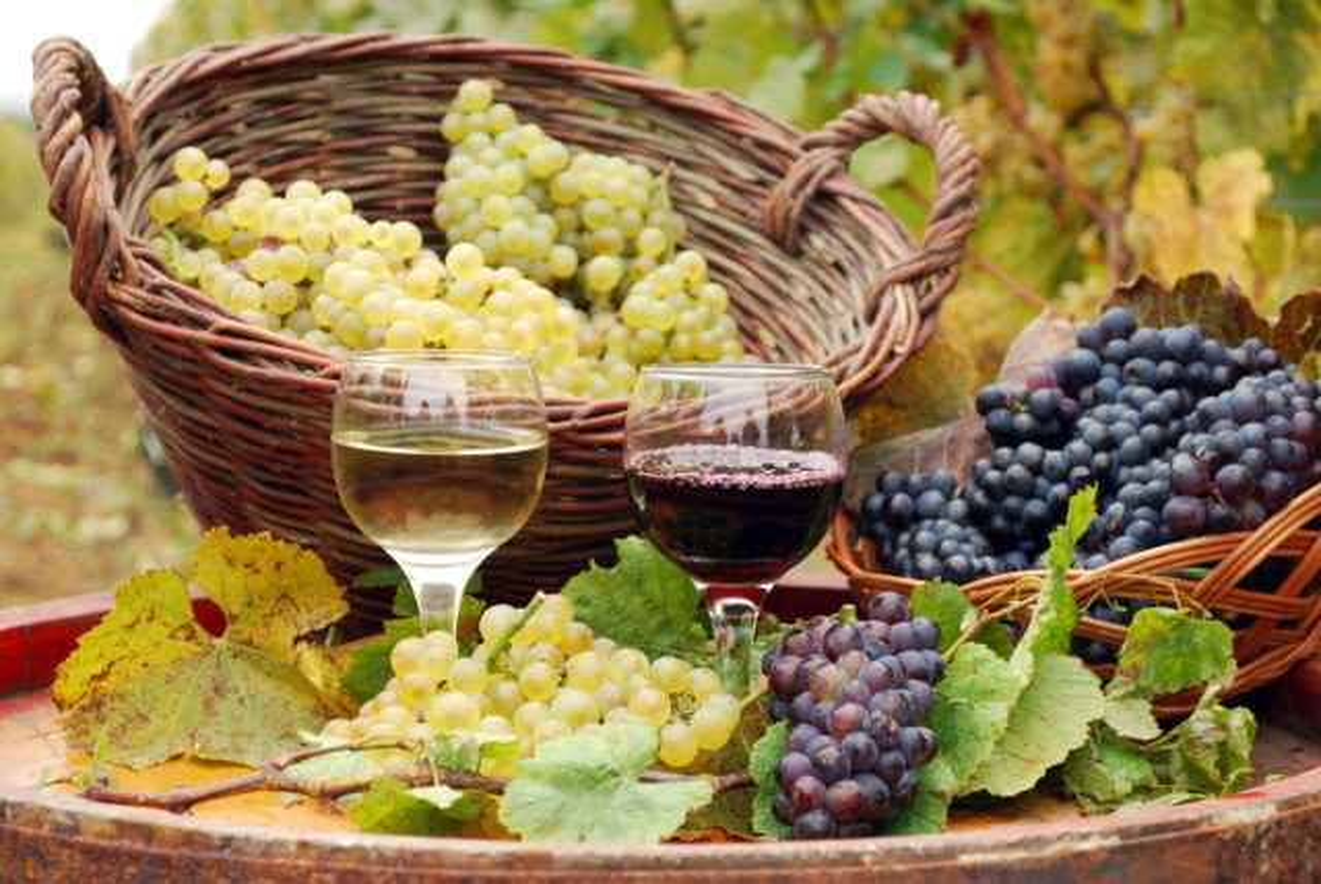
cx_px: 660
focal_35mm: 72
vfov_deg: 19.0
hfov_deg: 28.0
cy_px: 442
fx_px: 2644
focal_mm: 48
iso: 100
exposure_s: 1/50
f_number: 8
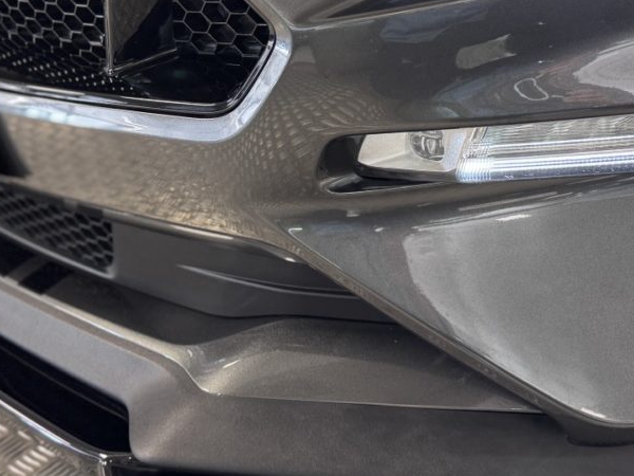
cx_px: 319
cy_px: 118
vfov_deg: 29.8
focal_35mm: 48
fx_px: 879
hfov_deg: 39.7
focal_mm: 6.76
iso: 250
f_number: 1.78
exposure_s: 1/50
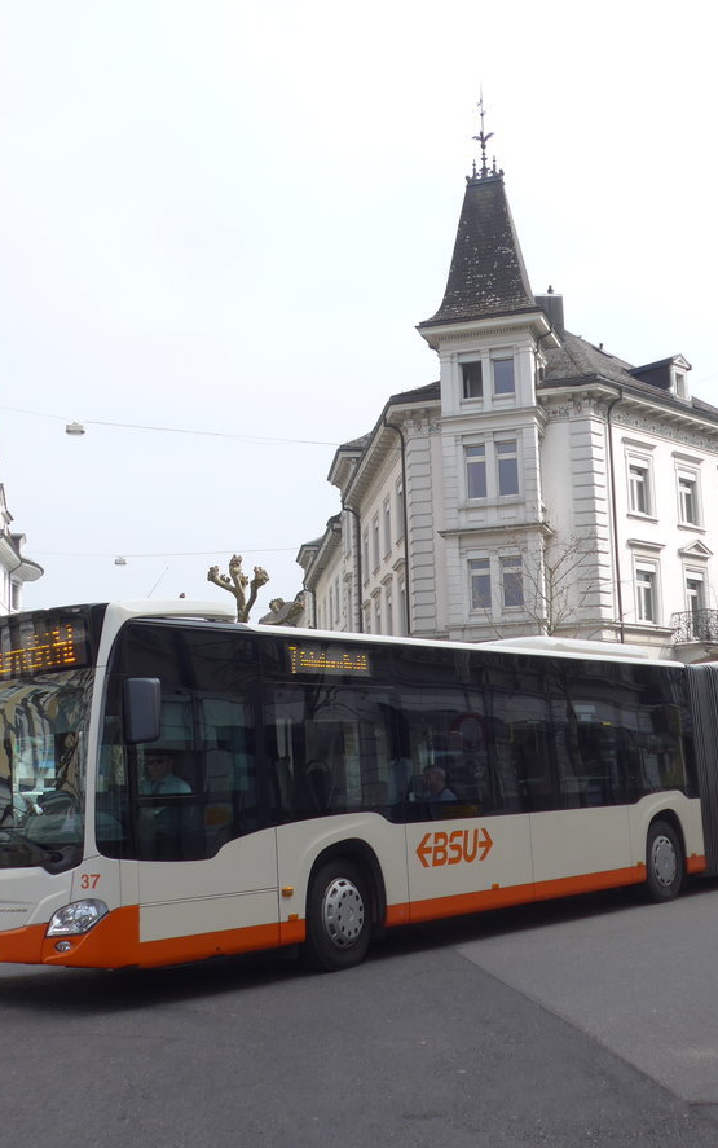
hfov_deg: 29.9
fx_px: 1345
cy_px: 572
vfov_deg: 46.2
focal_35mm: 43
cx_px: 329
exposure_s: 1/2000
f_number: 2.1
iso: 80
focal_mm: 6.5
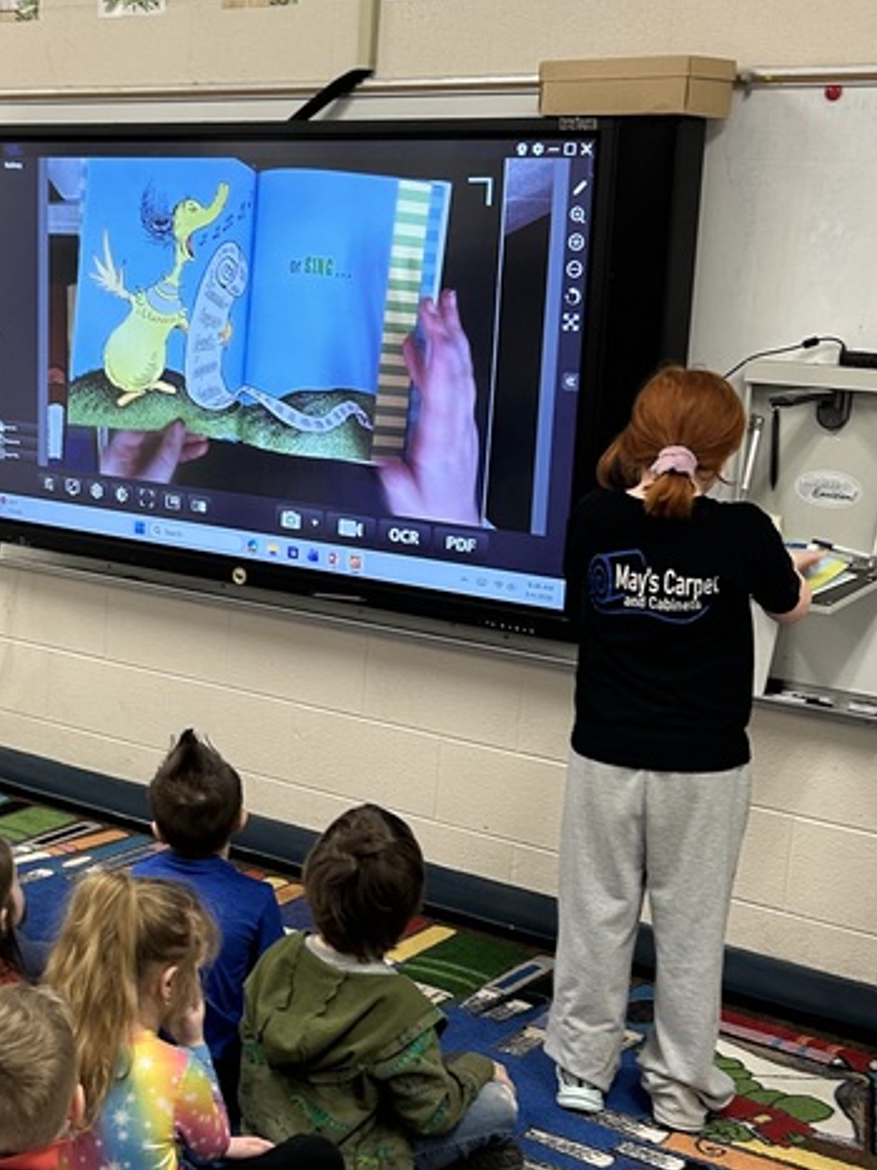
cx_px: 158
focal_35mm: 57
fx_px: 1926
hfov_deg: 25.2
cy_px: 651
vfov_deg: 33.8
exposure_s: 1/60
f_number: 1.5
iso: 100
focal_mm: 5.7
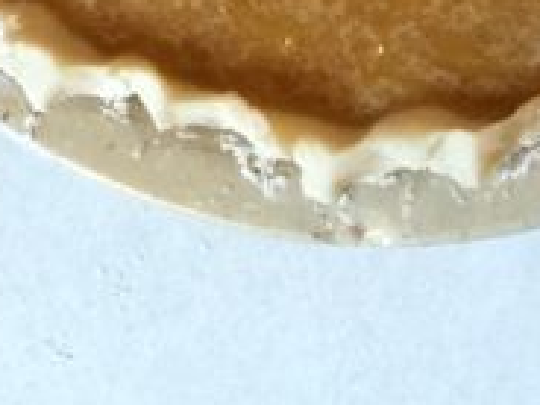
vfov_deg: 8.1
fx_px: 2512
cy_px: -713
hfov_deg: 11.1
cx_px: 1083
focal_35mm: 161
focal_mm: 4.15
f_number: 2.2
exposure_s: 1/15
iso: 64
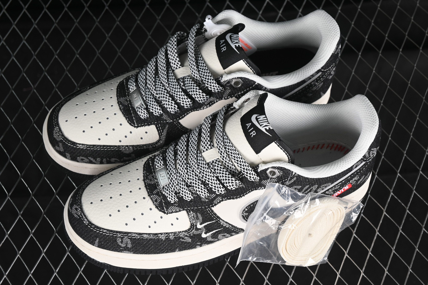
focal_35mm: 75
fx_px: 892
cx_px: 214
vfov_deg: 18.2
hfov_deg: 27.0
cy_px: 142
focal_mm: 50
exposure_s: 1/60
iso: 160
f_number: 6.3
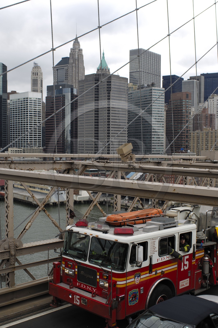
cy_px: 164
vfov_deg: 46.5
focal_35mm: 42
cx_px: 109
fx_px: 383
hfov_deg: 31.8
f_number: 5.6
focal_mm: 28
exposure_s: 1/200
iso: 100
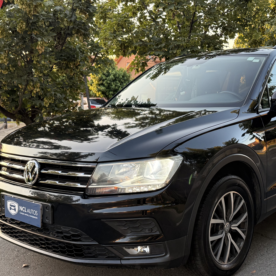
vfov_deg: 37.3
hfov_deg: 37.3
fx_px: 406
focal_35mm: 45
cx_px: 173
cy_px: 171
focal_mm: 6.76
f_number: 1.78
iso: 200
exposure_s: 1/251
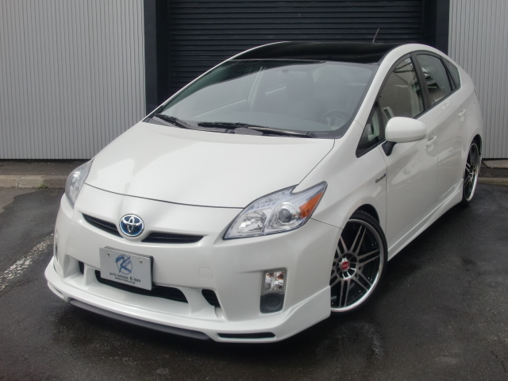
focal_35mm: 48
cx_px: 254
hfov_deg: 39.7
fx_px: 704
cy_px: 190
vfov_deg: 30.3
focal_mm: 7.91
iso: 64
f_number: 10
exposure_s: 1/160
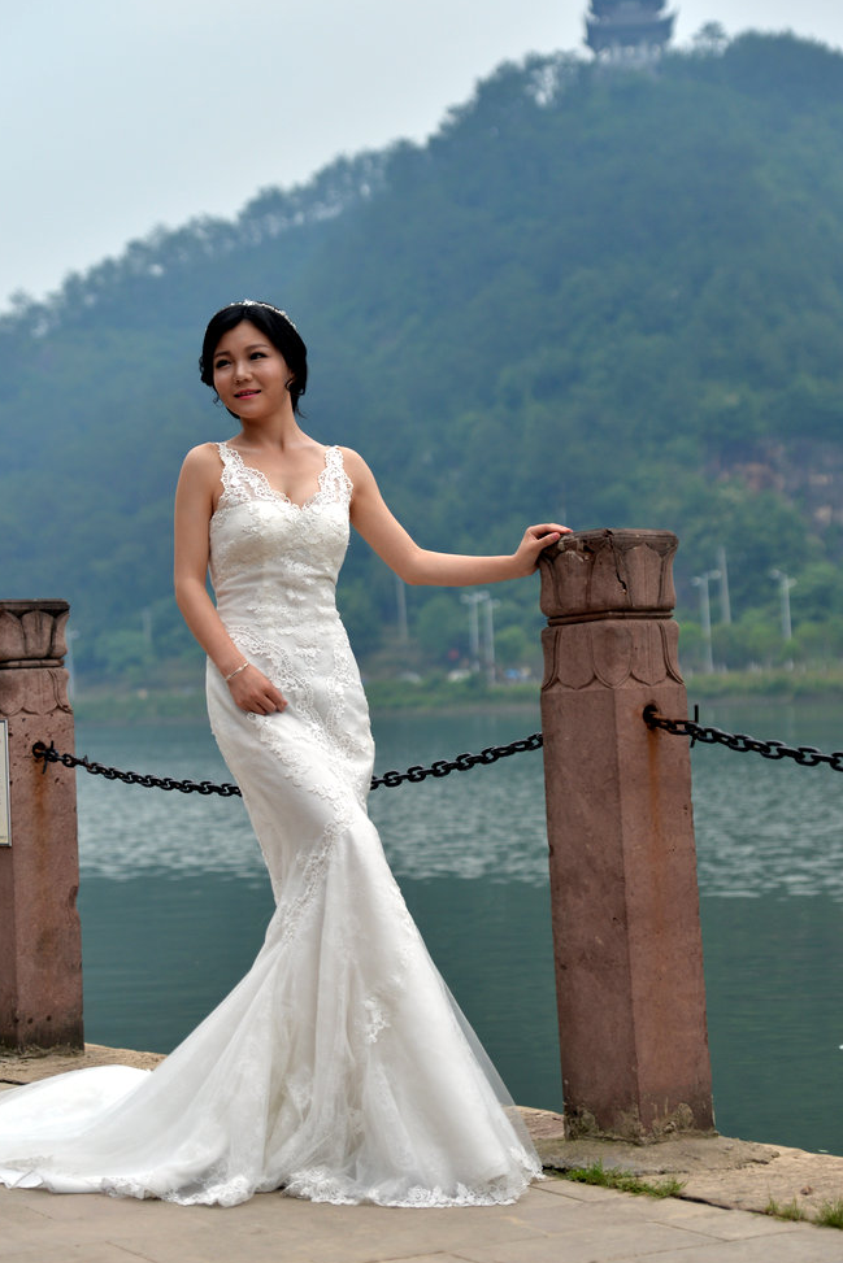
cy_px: 627
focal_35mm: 74
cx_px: 366
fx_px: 2598
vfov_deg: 27.3
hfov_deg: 18.4
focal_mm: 60
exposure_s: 1/4000
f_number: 2.8
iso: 250
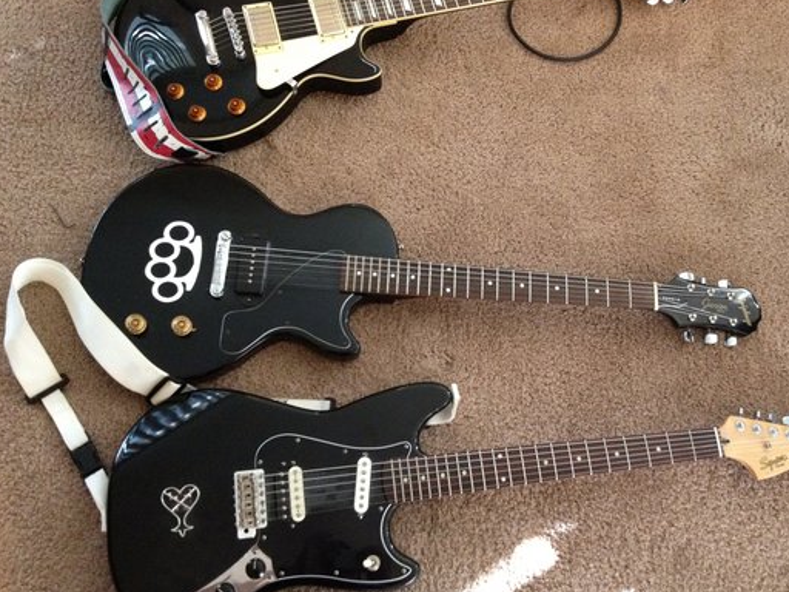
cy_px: 253
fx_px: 935
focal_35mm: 41
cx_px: 447
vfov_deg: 35.1
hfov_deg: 45.7
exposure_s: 1/15
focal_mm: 4.28
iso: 400
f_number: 2.4
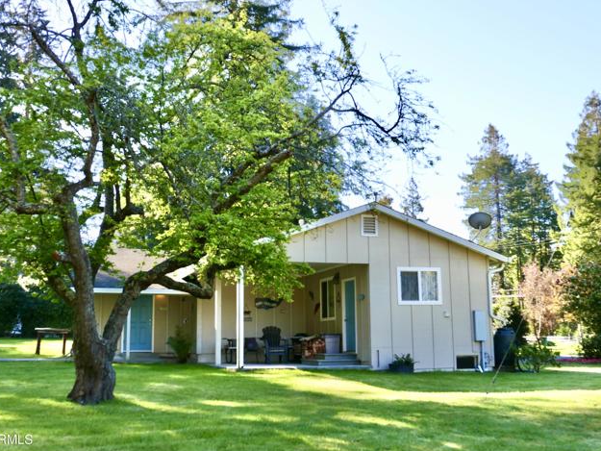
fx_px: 747
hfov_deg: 43.8
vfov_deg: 33.6
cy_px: 230
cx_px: 294
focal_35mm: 43
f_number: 5.6
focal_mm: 19.1
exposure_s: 1/160
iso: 200
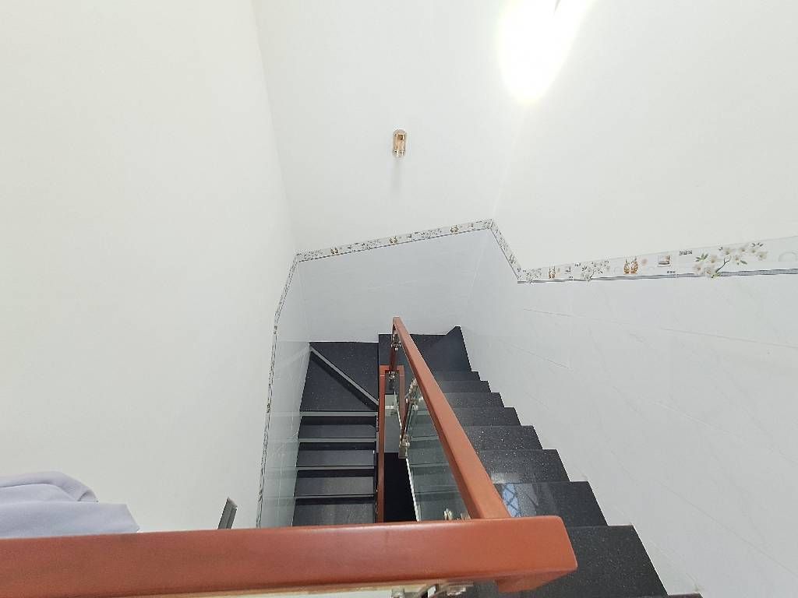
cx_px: 399
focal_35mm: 13
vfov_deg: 89.9
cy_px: 299
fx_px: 300
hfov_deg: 106.2
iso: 64
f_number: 2.2
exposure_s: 1/100
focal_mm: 1.42
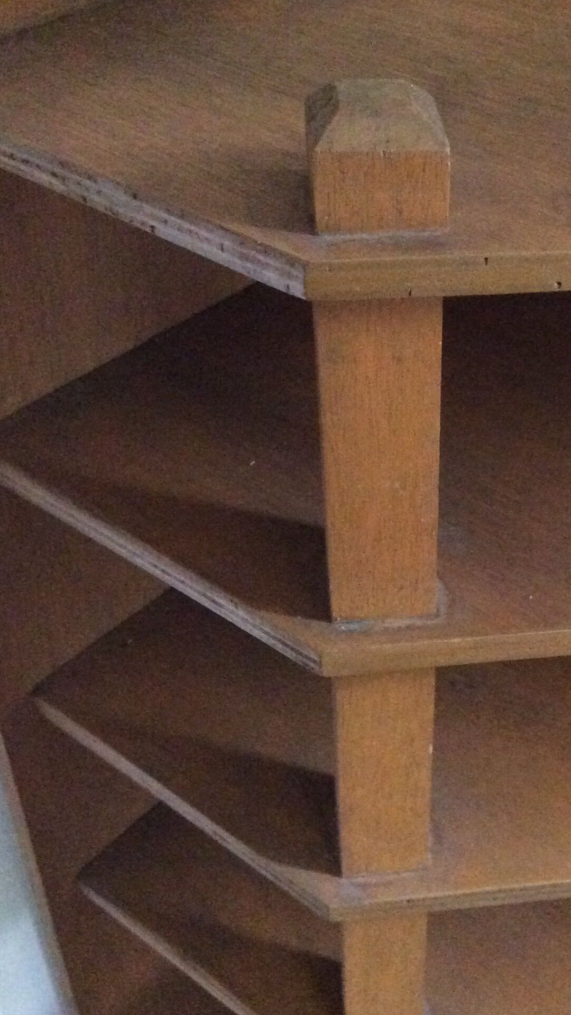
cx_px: 448
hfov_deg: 25.1
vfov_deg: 43.7
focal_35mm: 47
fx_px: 1265
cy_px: 509
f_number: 2.4
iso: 640
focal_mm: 3.3
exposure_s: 1/17
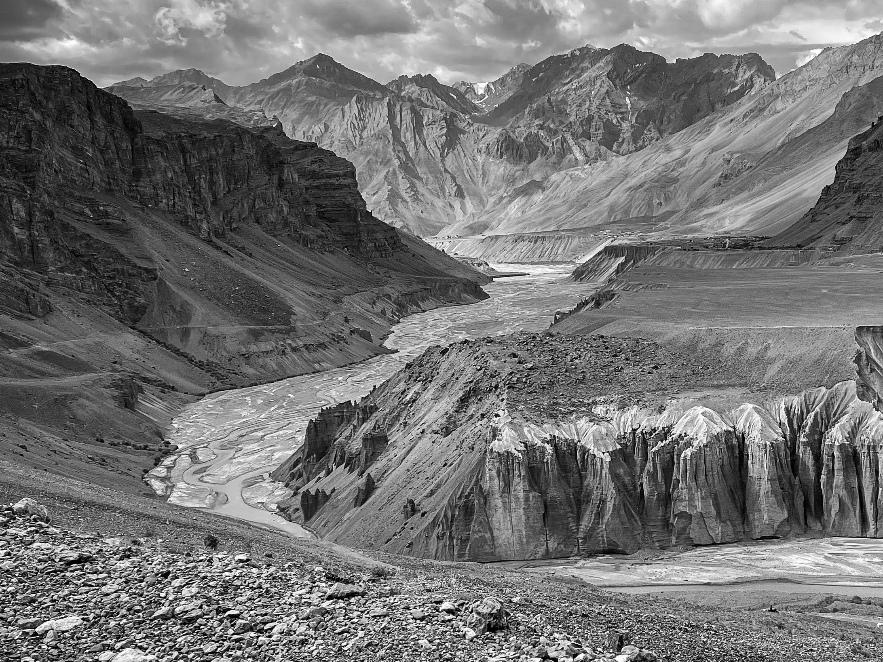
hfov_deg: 38.3
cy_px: 366
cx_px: 697
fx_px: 1224
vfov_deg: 30.2
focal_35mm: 48
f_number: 1.6
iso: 32
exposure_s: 1/3200
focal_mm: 5.1
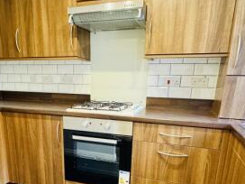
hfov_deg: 59.7
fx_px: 212
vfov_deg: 45.4
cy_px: 135
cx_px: 105
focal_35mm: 30
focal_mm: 2.22
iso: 800
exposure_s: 1/50
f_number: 2.2
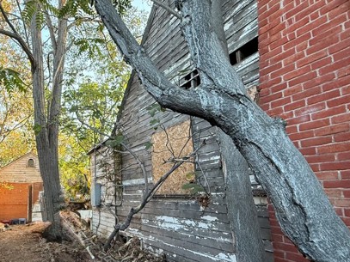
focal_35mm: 22
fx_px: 222
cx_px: 101
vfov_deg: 60.3
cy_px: 163
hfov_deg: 72.7
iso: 160
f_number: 2.2
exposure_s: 1/99
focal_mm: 2.22
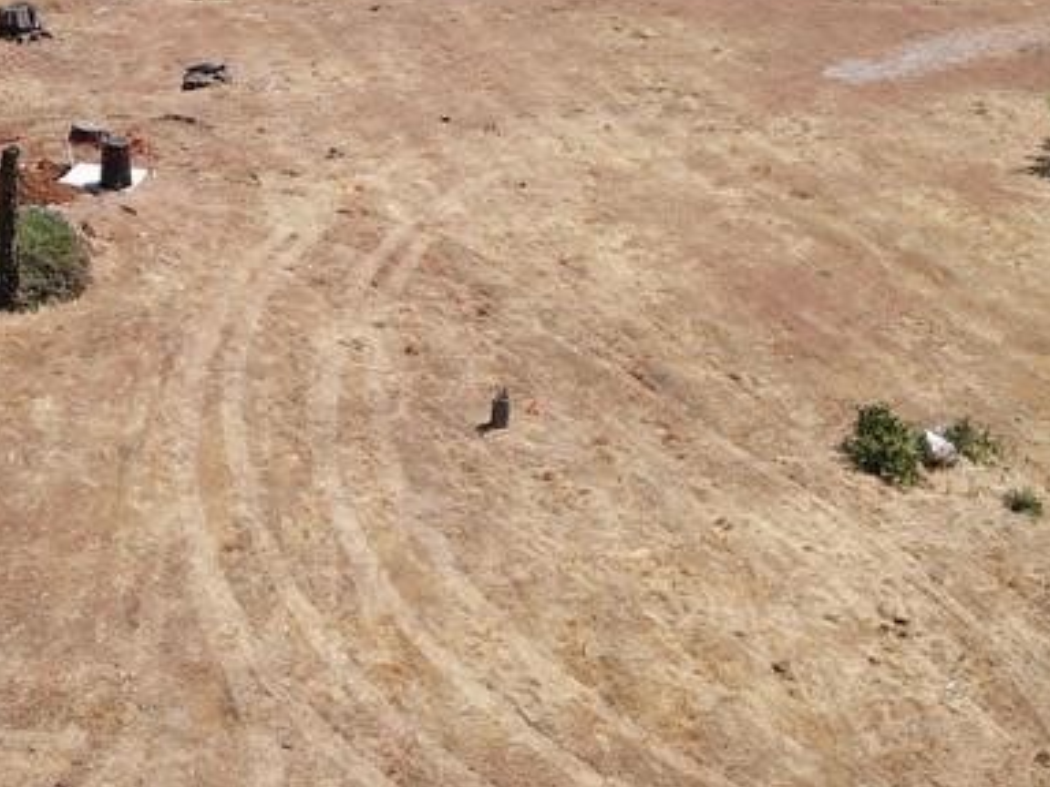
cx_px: 290
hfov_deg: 29.9
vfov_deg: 22.9
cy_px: 312
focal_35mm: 64
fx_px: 1941
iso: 100
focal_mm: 4.5
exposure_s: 1/640
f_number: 2.8
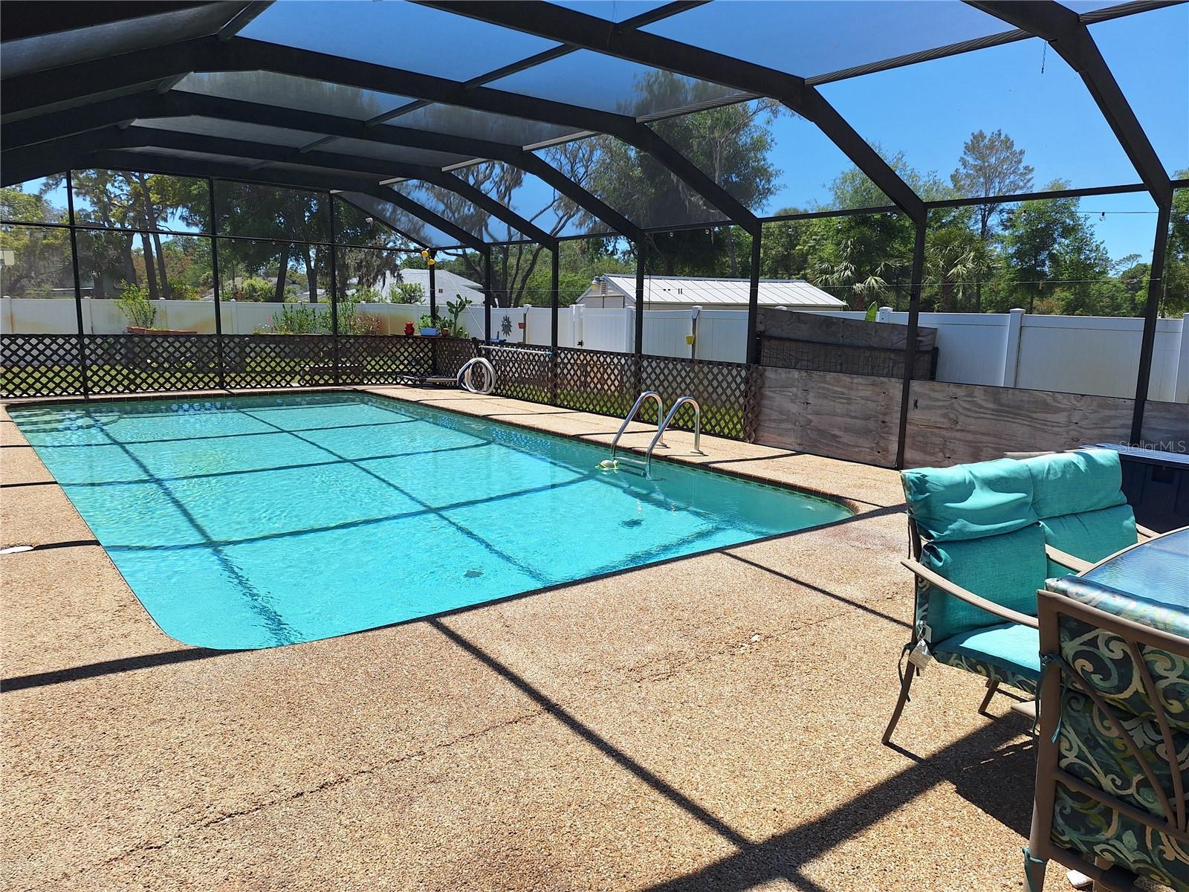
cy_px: 446
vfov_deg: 58.9
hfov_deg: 73.9
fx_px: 790
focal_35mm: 23
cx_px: 594
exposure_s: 1/1420
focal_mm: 5.54
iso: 40
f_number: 1.8
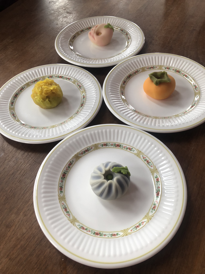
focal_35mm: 28
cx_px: 102
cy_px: 137
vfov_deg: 63.4
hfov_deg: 49.7
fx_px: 221
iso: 20
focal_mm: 4
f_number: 1.8
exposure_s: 1/30
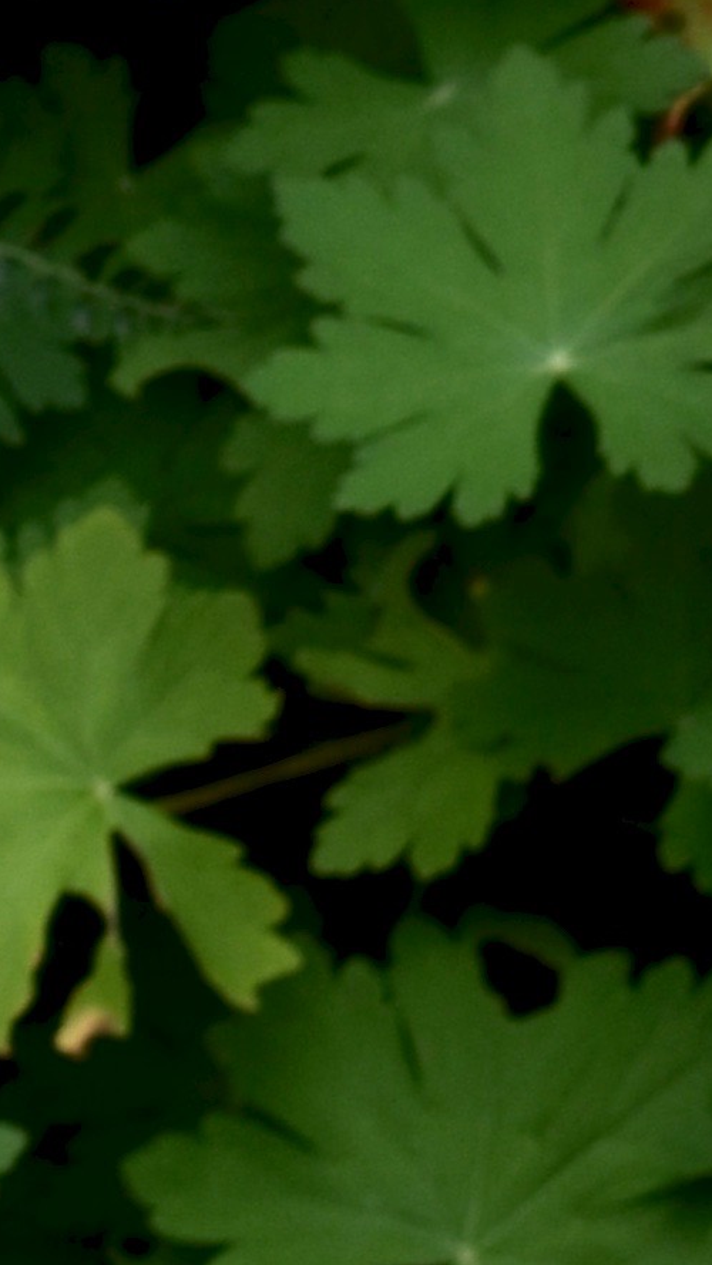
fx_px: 9969
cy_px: -1318
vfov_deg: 7.0
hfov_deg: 3.9
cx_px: 2542
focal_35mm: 297
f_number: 8
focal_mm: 28
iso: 220
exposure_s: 1/60
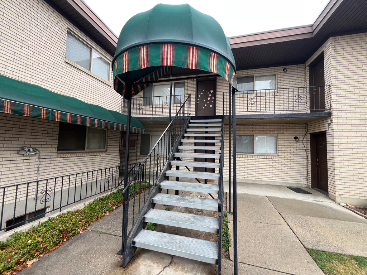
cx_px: 184
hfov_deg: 106.2
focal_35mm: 13
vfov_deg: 89.9
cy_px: 138
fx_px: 138
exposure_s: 1/99
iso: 80
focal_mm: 1.57
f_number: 1.8
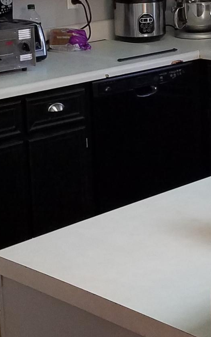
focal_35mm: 98
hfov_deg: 13.2
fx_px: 902
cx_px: 198
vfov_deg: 20.9
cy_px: 47
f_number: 1.7
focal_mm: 4.2
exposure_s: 1/60
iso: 160
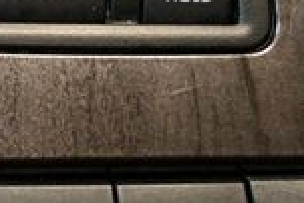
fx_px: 1073
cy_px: 44
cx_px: -185
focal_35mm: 127
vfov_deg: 10.8
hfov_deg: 14.7
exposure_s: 1/60
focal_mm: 20
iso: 5000
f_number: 3.8
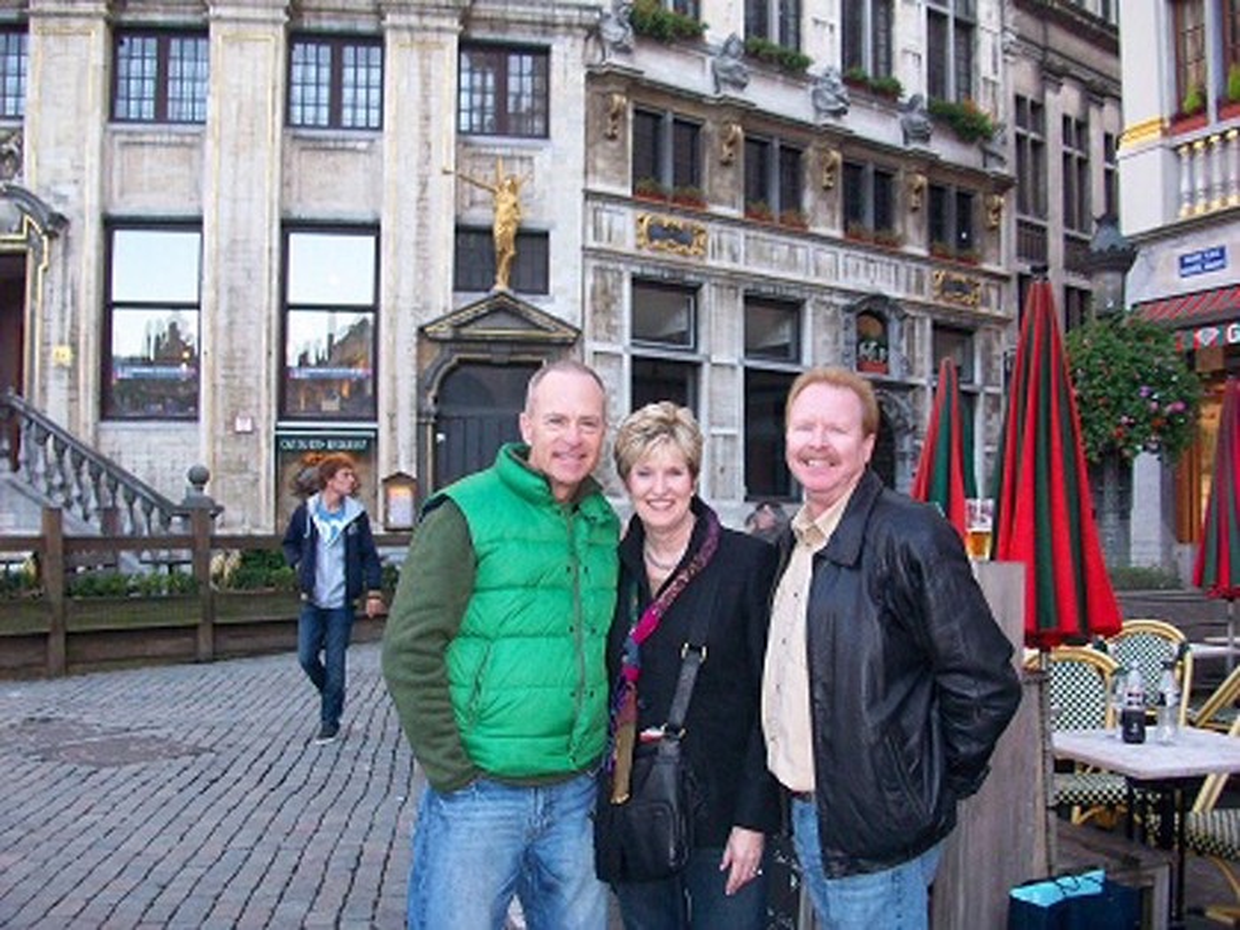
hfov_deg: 54.0
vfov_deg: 41.8
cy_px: 465
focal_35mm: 34
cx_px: 620
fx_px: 1218
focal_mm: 5.7
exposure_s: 1/82.4
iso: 200
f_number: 2.8
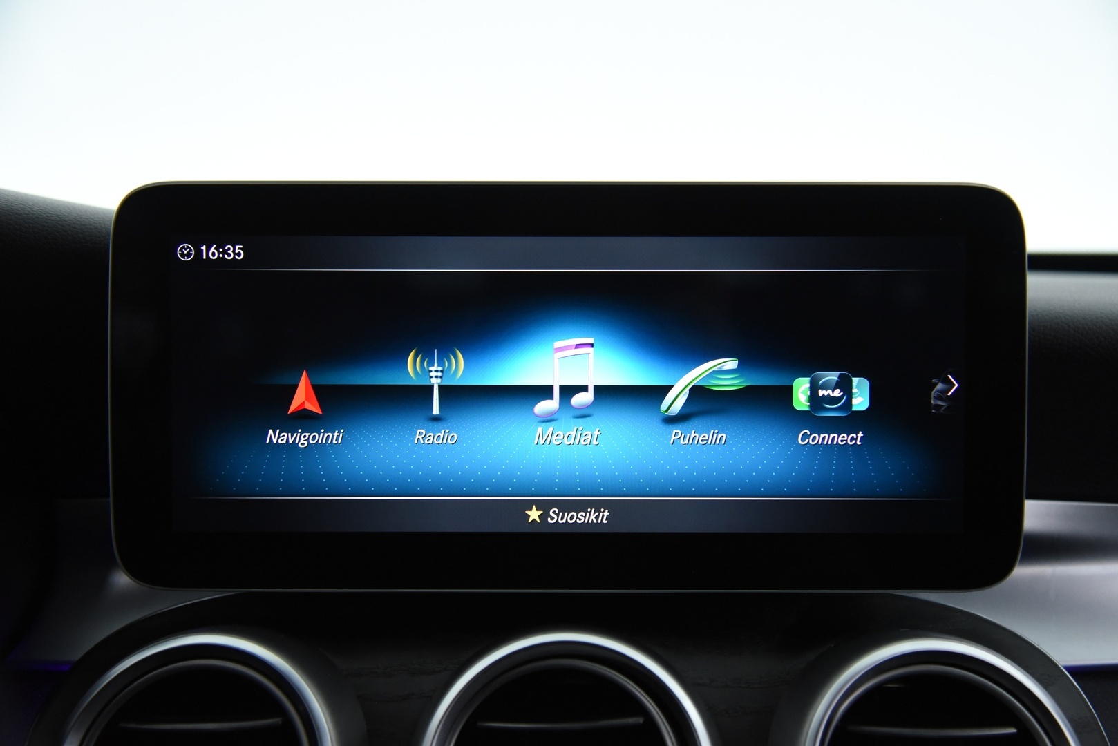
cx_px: 559
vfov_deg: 29.3
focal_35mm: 46
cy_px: 373
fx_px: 1429
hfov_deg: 42.7
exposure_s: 1/80
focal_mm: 46
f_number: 4
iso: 4000
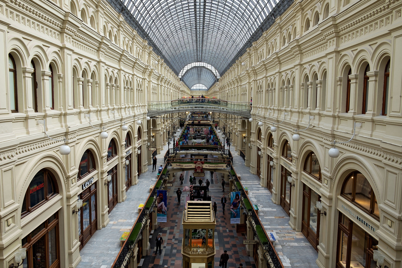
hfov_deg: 58.7
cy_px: 134
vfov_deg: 41.1
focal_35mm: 32
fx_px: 357
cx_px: 201
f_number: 9
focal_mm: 21.4
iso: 200
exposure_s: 1/75
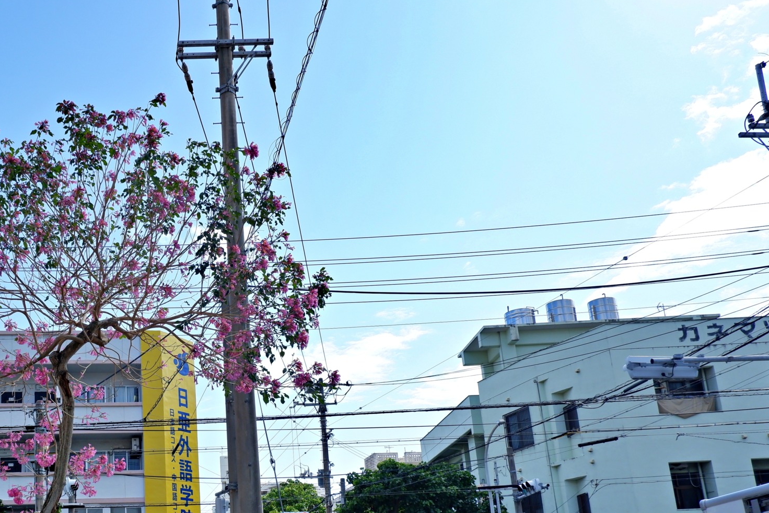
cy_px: 390
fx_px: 855
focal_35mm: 40
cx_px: 165
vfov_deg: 32.7
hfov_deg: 46.2
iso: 200
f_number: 8
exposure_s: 1/480
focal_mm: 15
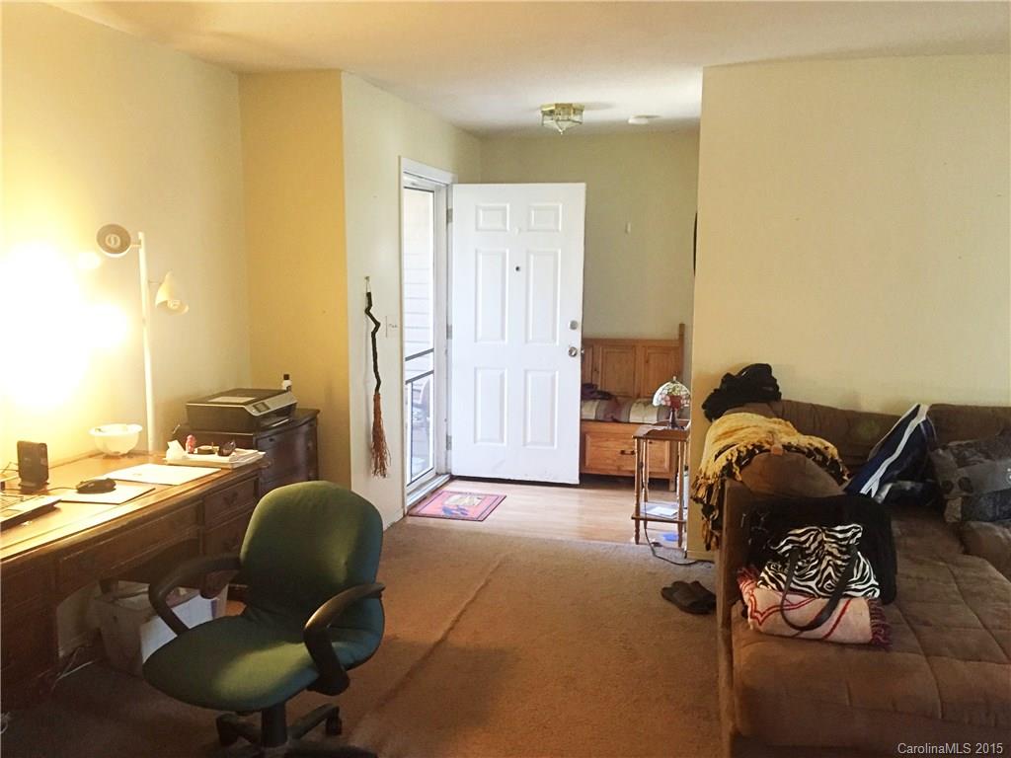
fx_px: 847
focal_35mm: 29
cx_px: 506
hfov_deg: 61.7
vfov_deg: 48.2
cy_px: 379
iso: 160
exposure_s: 1/30
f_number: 2.2
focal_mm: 4.15
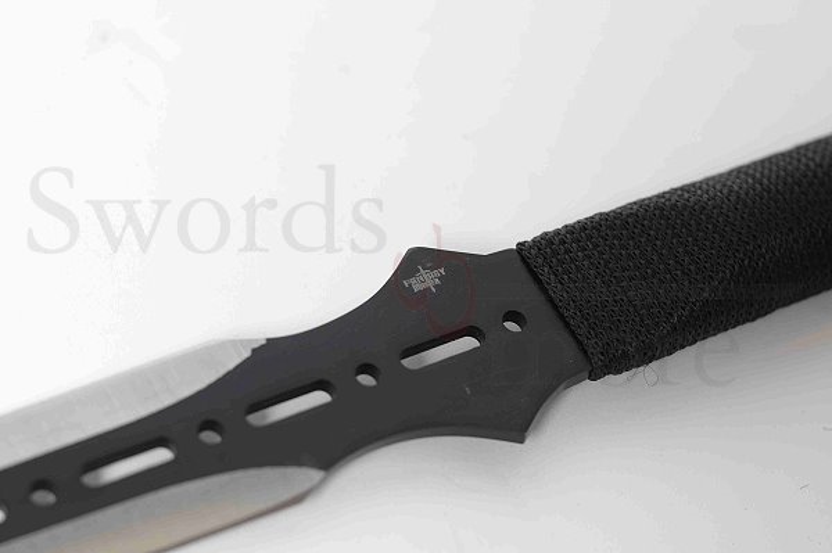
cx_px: 416
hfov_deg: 27.0
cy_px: 276
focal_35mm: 75
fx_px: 1732
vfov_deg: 18.2
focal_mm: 50
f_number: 4.5
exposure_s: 1/50
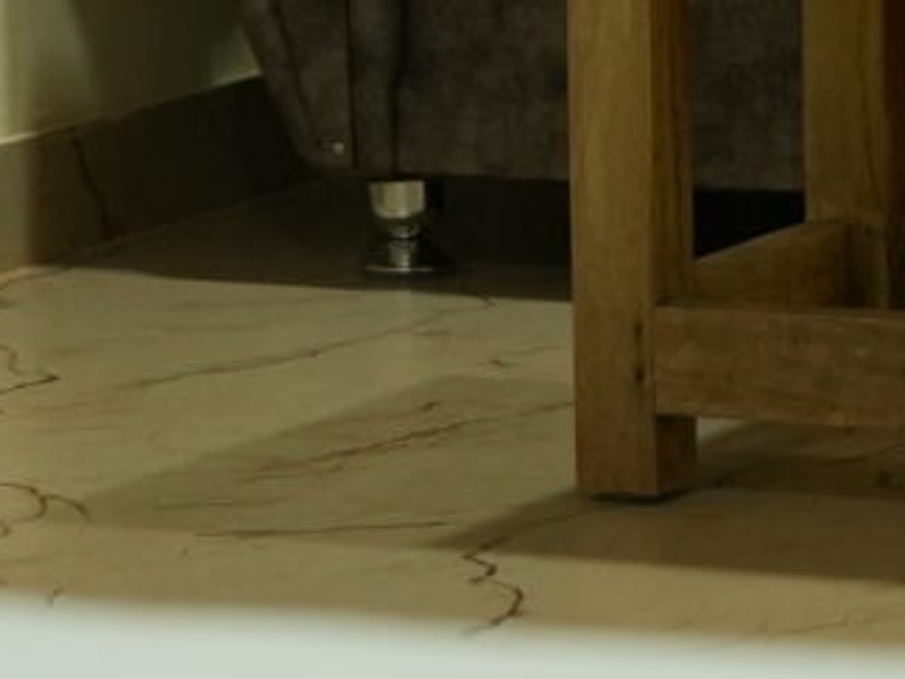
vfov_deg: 5.4
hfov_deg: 7.4
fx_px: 6954
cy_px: -789
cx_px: 1215
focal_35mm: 266
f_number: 2.2
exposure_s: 1/160
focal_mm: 35
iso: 1250
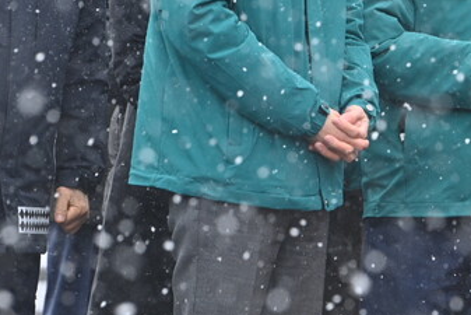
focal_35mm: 570
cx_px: 460
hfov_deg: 3.6
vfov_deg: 2.4
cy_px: -91
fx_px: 7460
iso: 100
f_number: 5
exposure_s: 1/320
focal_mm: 200
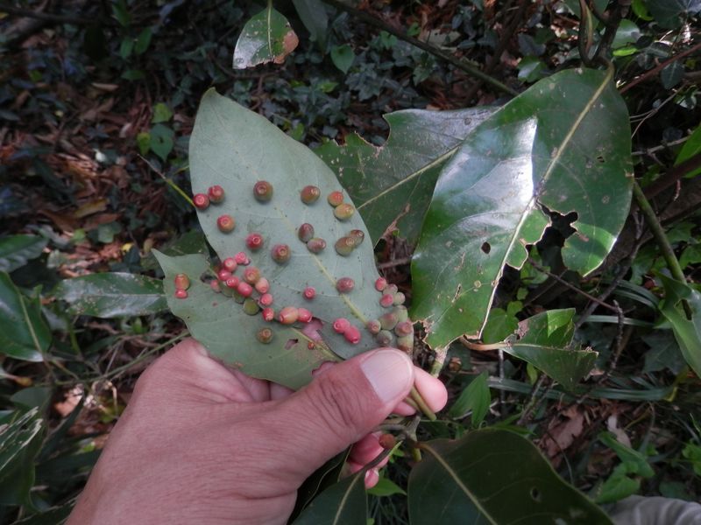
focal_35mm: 25
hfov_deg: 69.4
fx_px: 506
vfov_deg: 54.9
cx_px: 350
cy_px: 262
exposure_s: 1/40
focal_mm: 4.5
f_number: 3
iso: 80
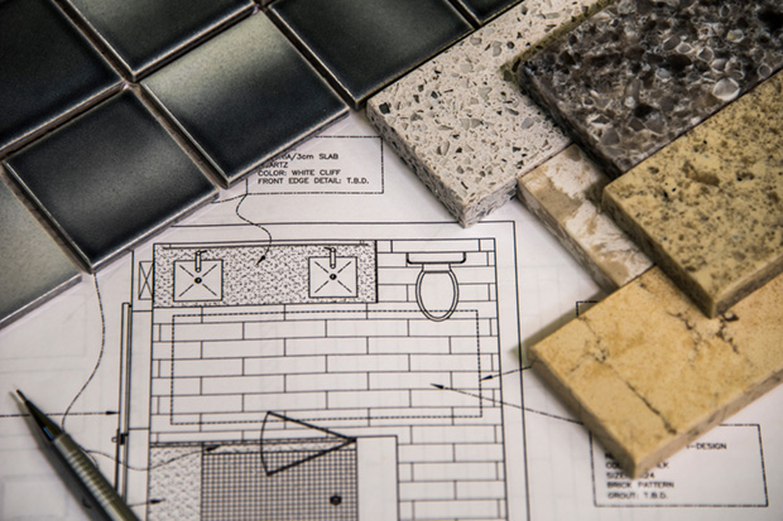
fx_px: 4566
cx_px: 392
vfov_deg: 6.5
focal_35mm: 210
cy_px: 260
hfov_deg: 9.8
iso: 64
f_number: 5.6
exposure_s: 1/80
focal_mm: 210
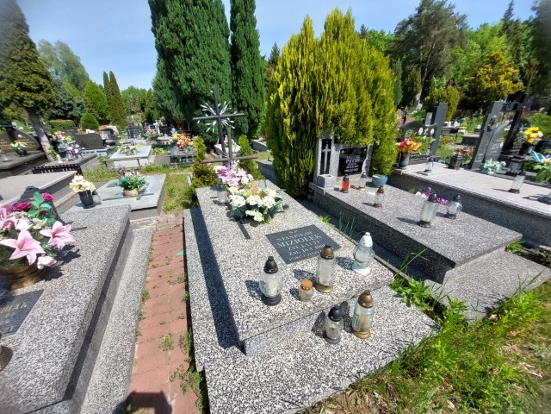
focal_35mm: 13
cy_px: 207
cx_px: 276
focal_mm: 1.74
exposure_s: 1/1681
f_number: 2.2
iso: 50
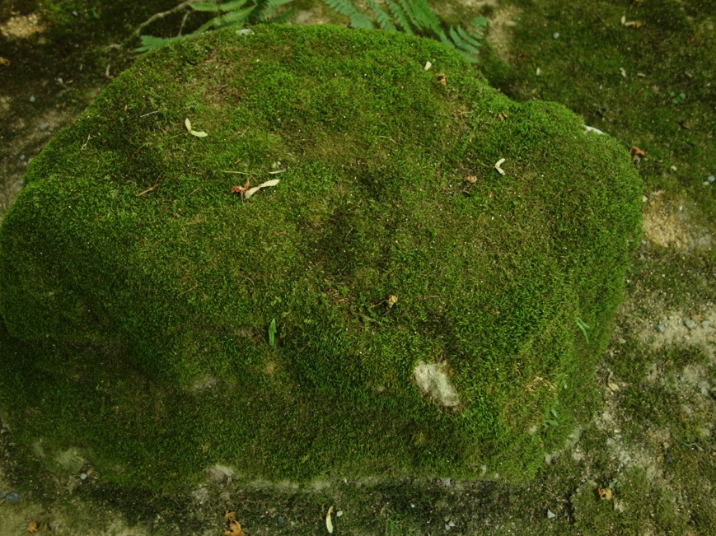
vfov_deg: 45.4
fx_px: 641
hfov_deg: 58.1
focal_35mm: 31
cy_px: 270
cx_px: 305
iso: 500
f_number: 1.8
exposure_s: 1/30
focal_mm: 10.4
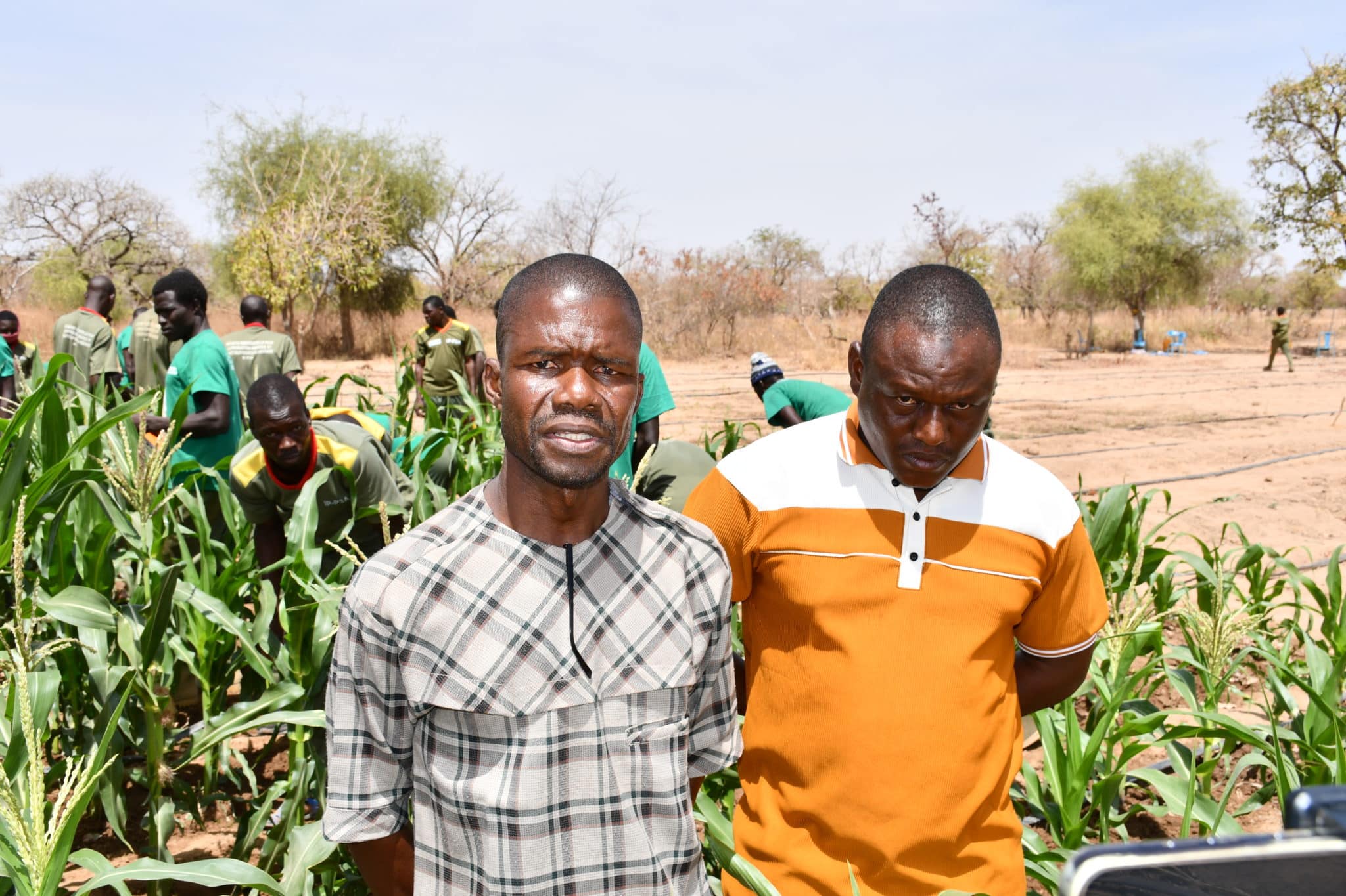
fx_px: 1271
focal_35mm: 34
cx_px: 673
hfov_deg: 55.8
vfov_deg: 38.9
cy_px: 448
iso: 100
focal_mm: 23
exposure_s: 1/250
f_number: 10
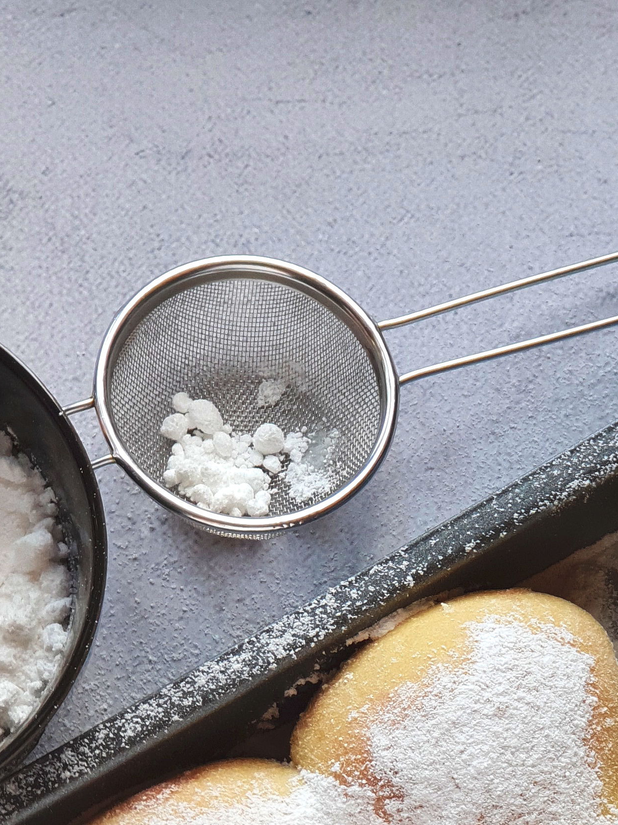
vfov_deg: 15.4
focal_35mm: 126
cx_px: 468
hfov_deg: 11.7
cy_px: 801
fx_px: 2999
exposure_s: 1/33
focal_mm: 6
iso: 50
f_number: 2.4
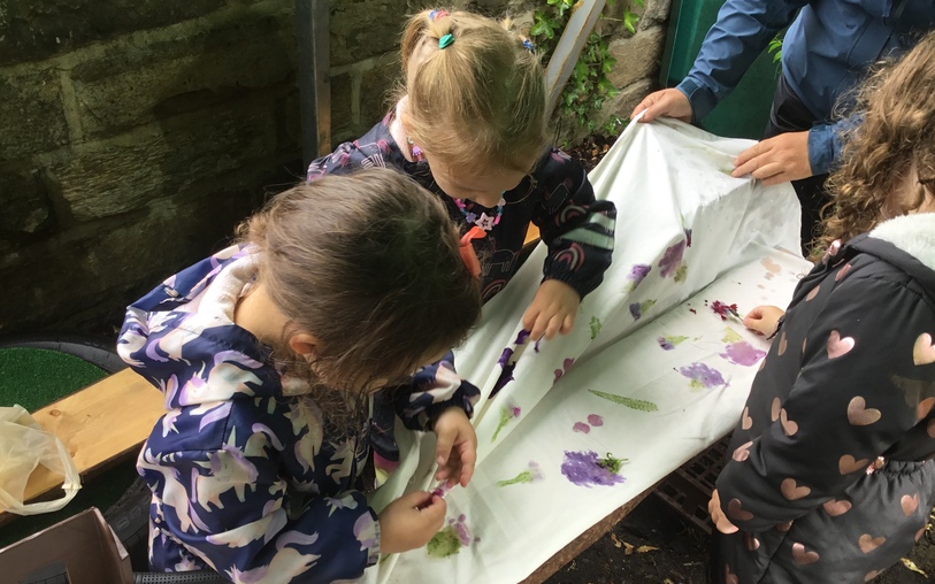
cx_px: 467
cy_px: 338
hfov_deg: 58.1
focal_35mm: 33
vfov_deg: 38.2
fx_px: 841
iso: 25
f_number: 2.4
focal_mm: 3.3
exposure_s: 1/50
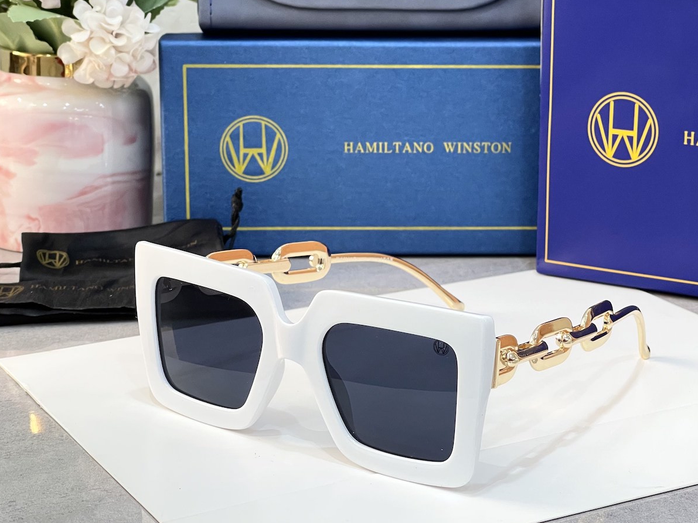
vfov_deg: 17.1
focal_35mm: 86
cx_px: 454
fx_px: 1734
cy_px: 187
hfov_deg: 22.7
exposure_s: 1/100
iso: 160
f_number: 2.2
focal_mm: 7.5
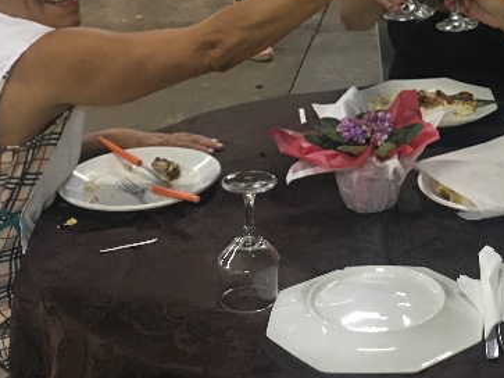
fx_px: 1164
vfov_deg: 18.0
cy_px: 11
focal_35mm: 80
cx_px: 461
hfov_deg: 23.7
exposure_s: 1/24
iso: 200
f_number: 2.2
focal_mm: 4.15
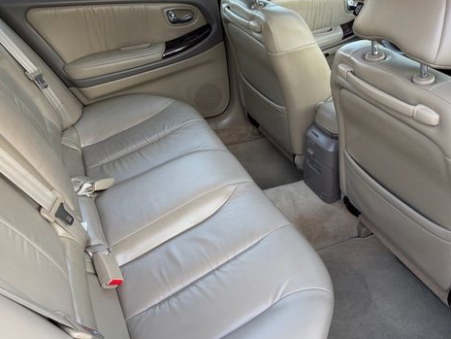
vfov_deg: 42.9
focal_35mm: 33
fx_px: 430
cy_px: 159
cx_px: 253
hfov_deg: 55.2
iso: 125
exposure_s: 1/141
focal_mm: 6.76
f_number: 1.78
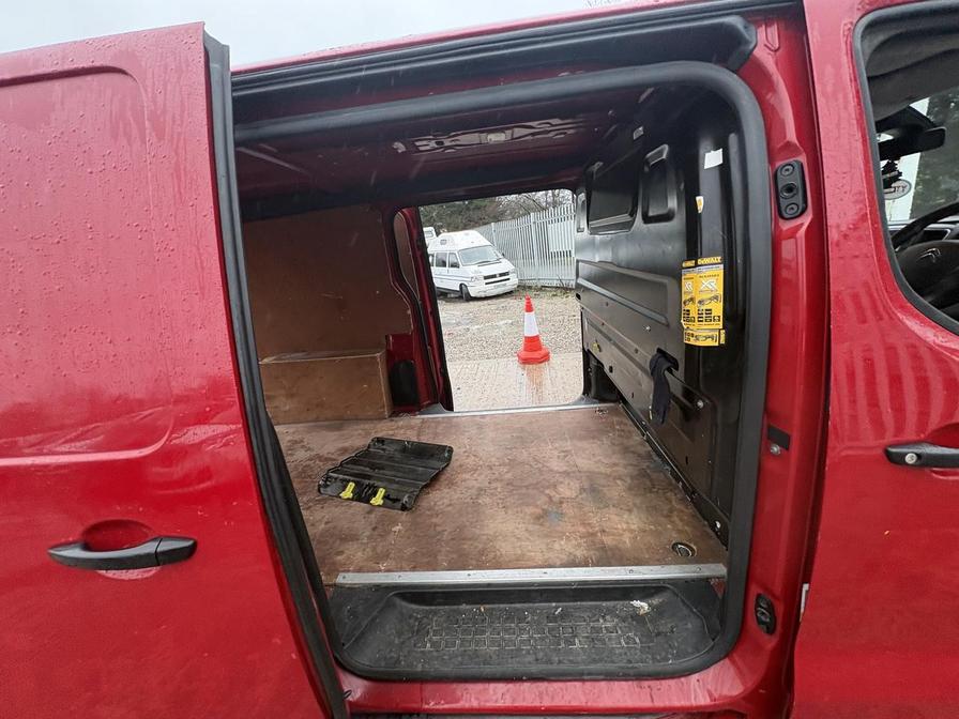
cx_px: 480
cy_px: 360
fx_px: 388
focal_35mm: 14
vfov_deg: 85.7
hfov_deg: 102.1
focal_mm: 2.22
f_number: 2.2
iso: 250
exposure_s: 1/92
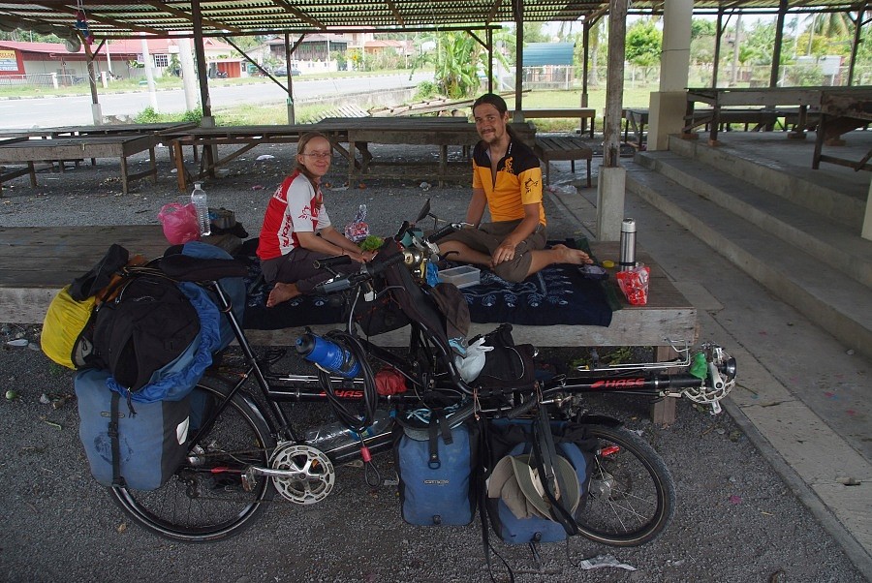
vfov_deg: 48.0
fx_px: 655
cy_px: 292
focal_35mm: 27
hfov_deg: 67.3
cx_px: 436
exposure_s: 1/142
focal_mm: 18
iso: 200
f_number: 6.3
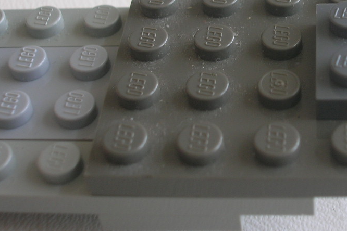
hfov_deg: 25.0
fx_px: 771
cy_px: 39
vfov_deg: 16.9
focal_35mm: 80
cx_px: 265
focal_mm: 8.4
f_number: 3.3
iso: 50
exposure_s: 1/9.9
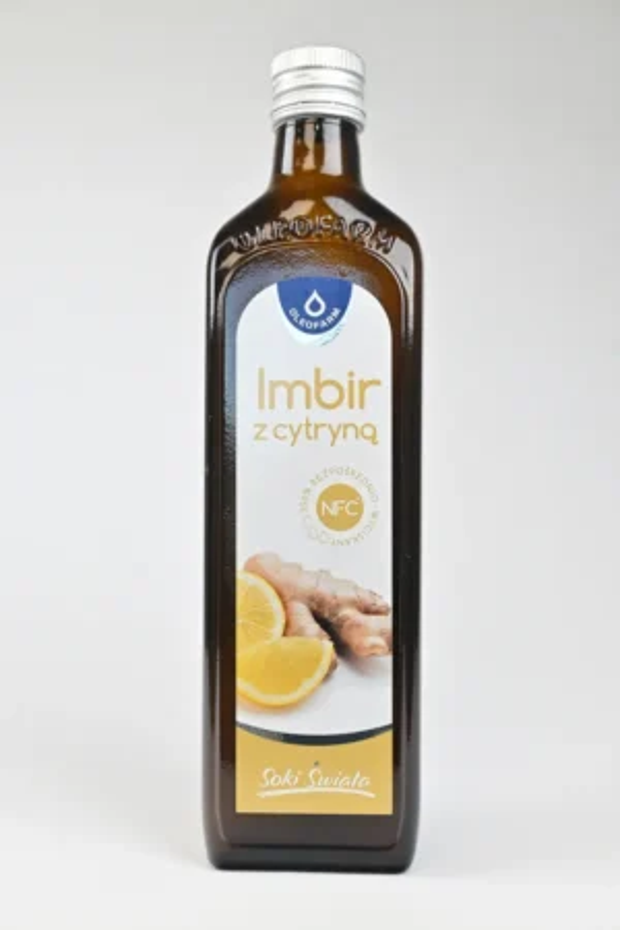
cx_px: 310
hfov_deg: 34.2
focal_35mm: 39
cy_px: 465
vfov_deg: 49.6
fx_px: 1007
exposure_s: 1/100
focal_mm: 26
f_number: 6.3
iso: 320
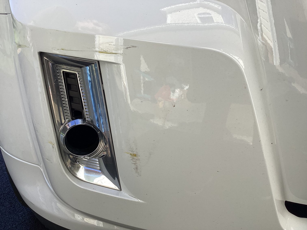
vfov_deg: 45.4
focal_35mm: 31
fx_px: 275
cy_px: 115
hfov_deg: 58.3
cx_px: 154
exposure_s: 1/525
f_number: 2.4
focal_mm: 3.3
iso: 25
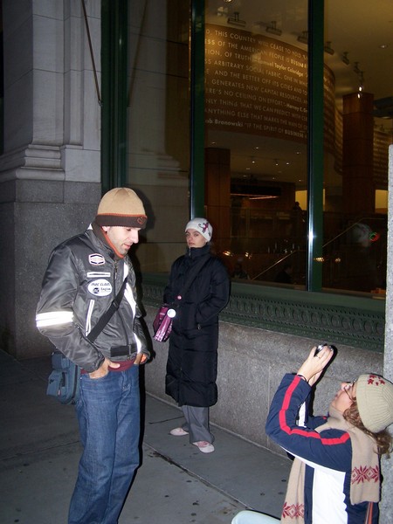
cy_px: 262
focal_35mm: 38
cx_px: 196
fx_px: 575
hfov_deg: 37.7
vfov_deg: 49.0
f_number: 2.8
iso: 140
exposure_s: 1/60
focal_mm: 6.3
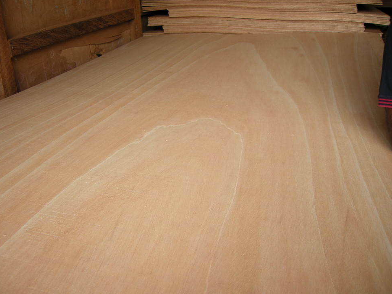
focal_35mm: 38
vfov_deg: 37.7
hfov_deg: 49.0
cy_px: 147
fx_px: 430
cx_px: 190
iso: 64
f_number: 2.7
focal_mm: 7.5
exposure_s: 1/65.8
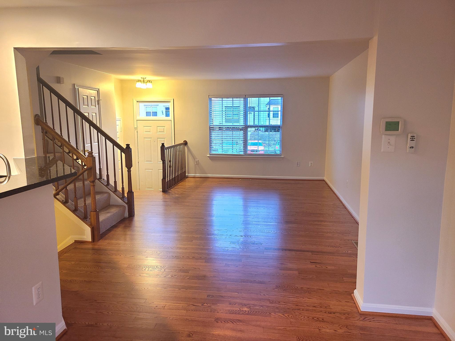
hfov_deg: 67.3
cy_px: 170
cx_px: 228
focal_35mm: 26
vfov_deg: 53.1
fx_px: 342
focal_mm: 5.4
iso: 200
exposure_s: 1/60.2
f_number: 1.8
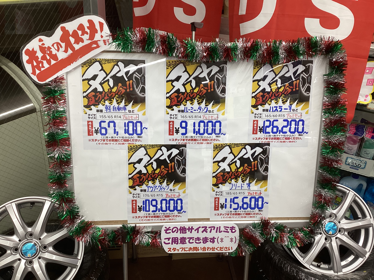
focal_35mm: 31
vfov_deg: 45.4
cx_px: 187
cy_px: 140
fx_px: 335
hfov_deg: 58.4
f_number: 2.4
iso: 80
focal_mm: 3.3
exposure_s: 1/50
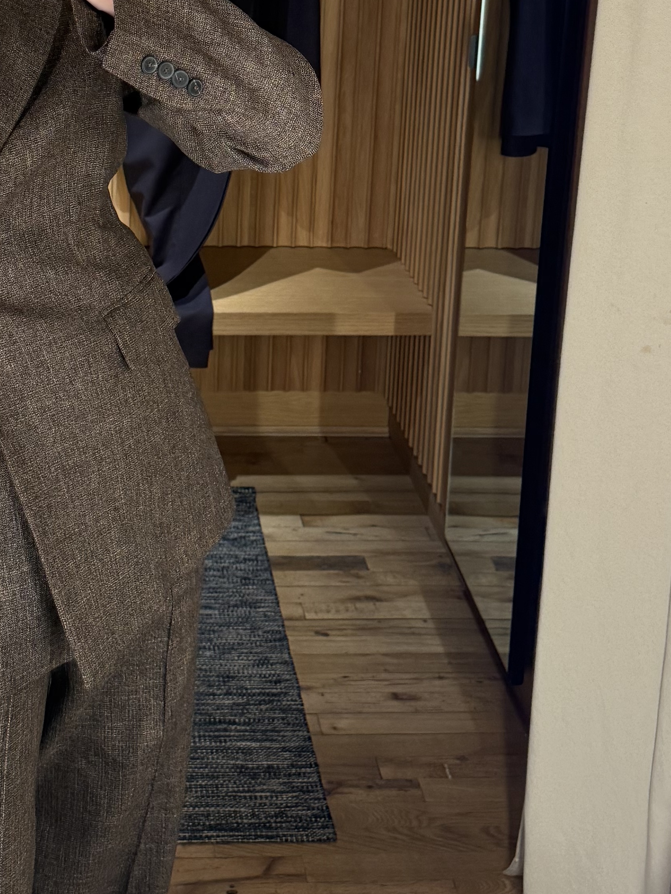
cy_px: 158
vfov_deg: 30.8
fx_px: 1576
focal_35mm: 61
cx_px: 117
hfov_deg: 23.6
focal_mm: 6.76
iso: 250
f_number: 1.78
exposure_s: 1/120
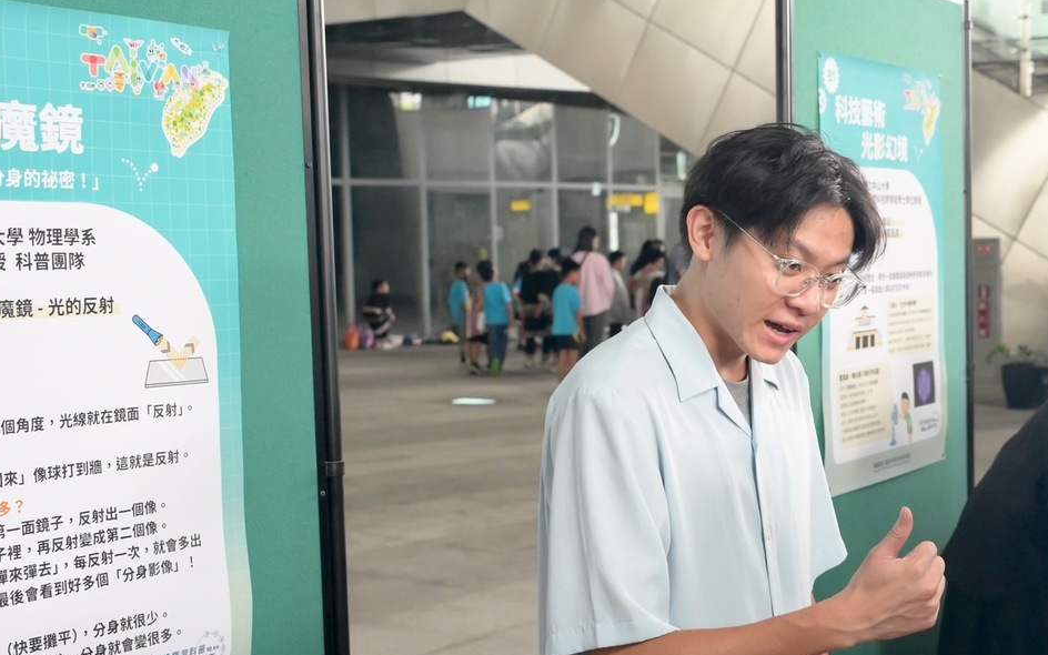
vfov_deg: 22.3
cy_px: 404
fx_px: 1657
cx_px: 825
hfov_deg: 34.1
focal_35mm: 58
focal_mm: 28
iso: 5000
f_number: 4
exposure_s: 1/125
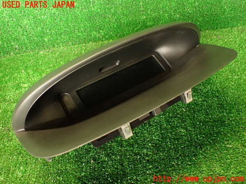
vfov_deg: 46.8
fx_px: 213
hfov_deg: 60.0
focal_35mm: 30
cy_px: 92
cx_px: 123
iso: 500
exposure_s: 1/30
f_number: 2.3
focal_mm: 5.4
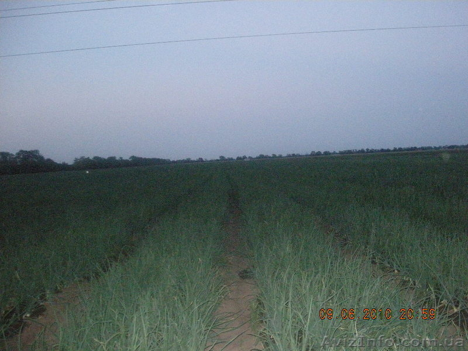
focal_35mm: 35
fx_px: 473
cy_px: 176
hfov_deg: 52.6
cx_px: 234
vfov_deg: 40.7
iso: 1000
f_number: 2.8
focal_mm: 5.7
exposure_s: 1/60
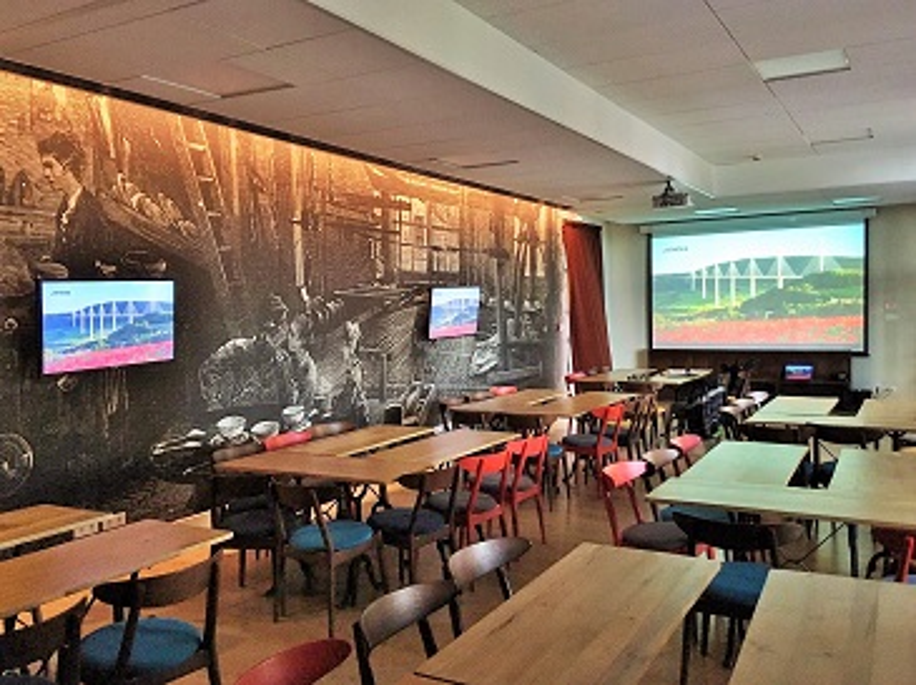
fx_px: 767
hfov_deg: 61.7
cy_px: 342
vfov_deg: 48.2
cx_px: 458
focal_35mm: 29
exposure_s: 1/33
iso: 200
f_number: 2.2
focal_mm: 4.15
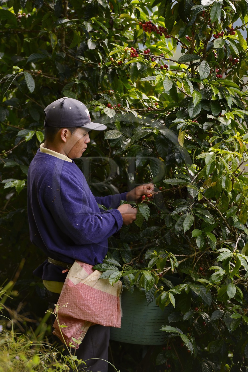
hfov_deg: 6.9
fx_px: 2067
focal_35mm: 200
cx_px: 124
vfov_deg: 10.3
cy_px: 186
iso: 400
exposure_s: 1/160
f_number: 3.5
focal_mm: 200
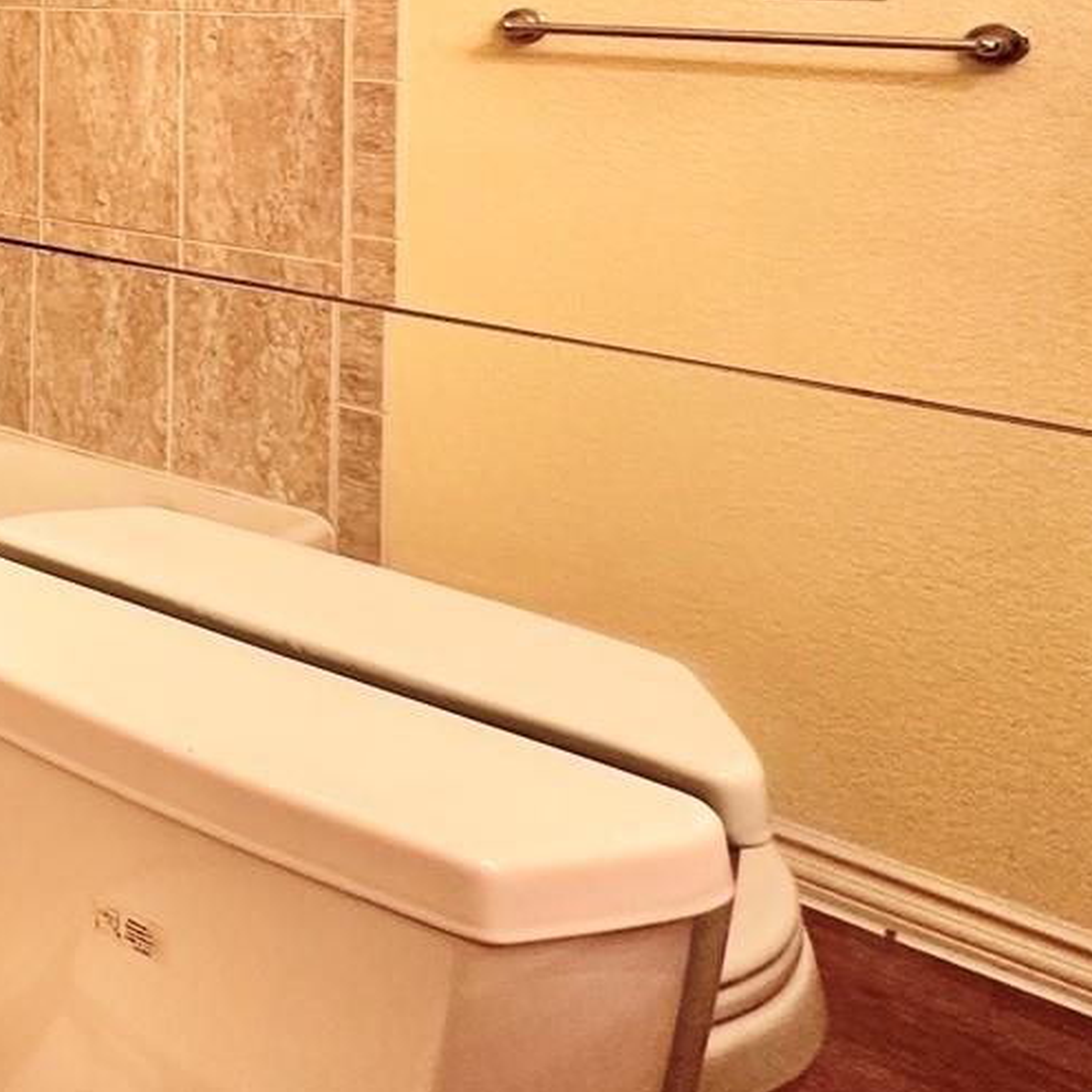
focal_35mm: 40
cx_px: -649
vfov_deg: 37.3
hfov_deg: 26.2
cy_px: -7
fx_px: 1428
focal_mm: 2.22
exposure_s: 1/60
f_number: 2.2
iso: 160
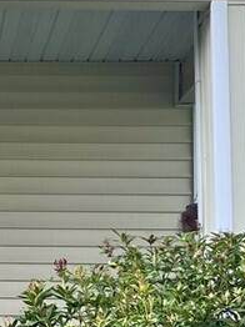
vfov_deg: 13.8
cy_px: 242
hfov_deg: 10.2
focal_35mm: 143
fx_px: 1352
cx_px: -66
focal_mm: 5.7
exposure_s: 1/1079
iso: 50
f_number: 1.5
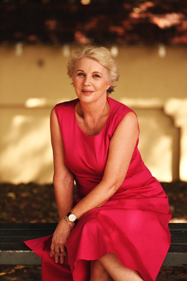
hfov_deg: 11.4
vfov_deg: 17.1
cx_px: 94
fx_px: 934
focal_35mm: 120
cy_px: 140
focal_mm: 120
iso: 200
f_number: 3.2
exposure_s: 1/1000
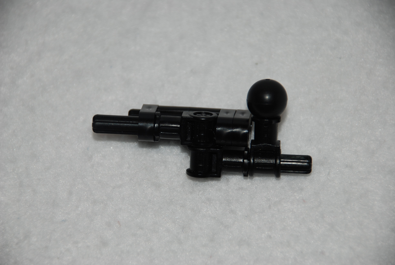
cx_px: 198
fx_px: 2225
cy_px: 132
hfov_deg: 10.1
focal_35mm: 202
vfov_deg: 6.8
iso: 100
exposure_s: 1/60
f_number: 5.6
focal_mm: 135
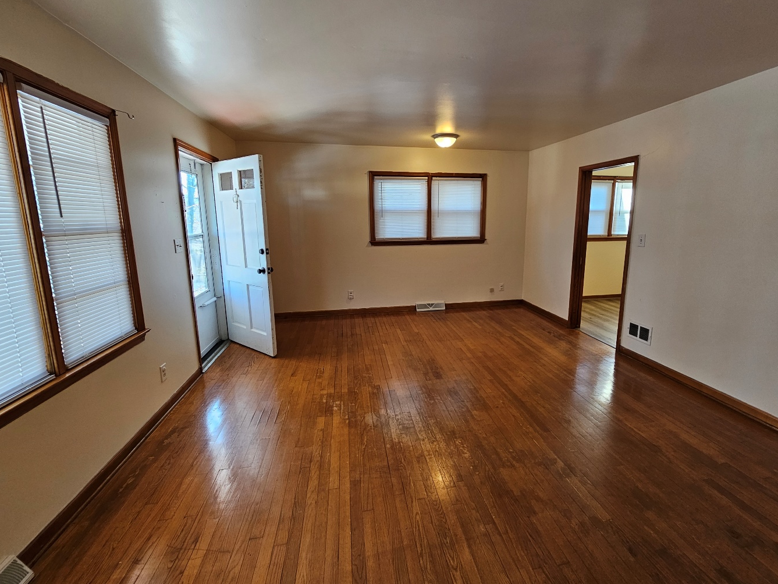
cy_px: 283
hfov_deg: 101.9
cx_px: 417
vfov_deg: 85.7
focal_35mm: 14
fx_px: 315
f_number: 2.2
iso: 125
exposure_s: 1/60
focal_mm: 2.2
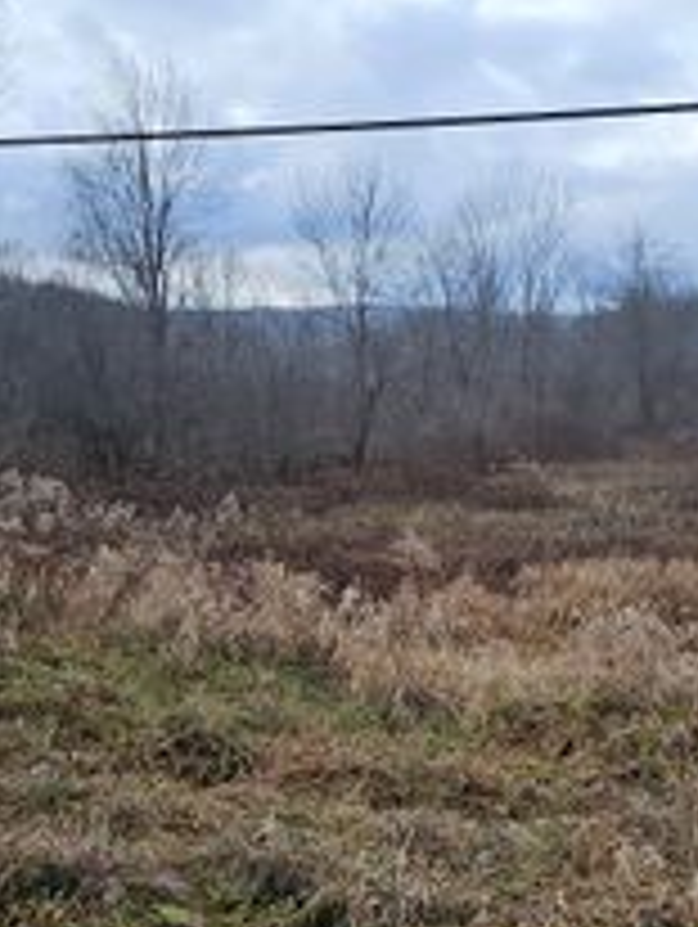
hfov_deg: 30.1
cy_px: 497
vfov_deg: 39.6
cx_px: 457
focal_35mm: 48
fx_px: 1288
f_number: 1.7
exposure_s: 1/306
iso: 10
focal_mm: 6.3
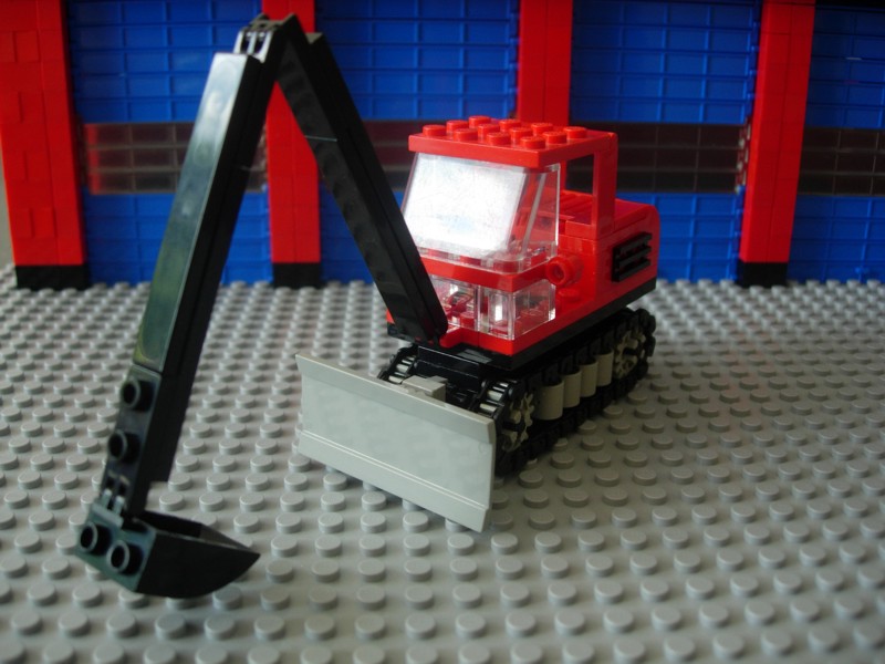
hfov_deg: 49.0
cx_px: 442
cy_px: 332
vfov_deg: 37.7
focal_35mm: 38
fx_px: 972
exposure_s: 1/128
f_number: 2.8
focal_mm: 7.8
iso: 64
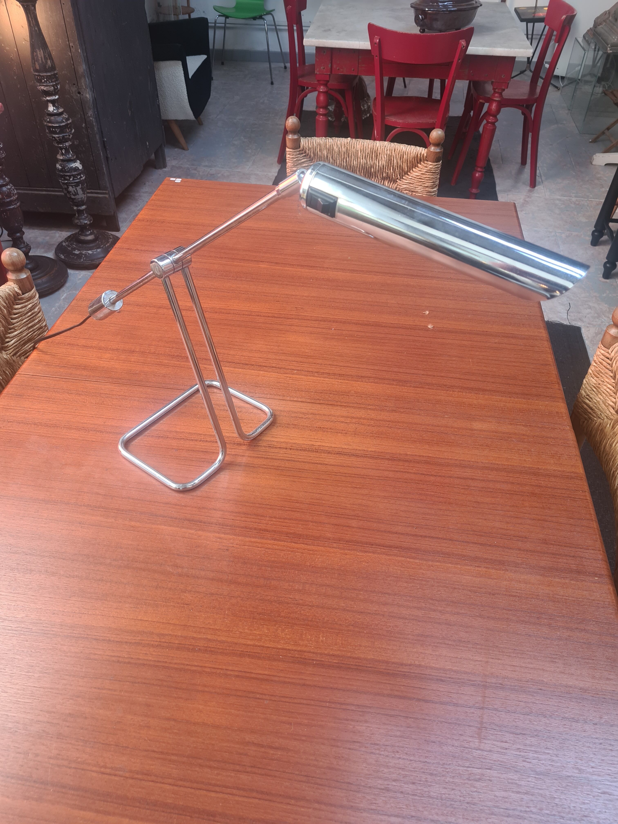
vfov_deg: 67.3
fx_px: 619
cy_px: 412
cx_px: 309
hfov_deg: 53.1
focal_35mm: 26
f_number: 1.8
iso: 80
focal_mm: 5.4
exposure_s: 1/100
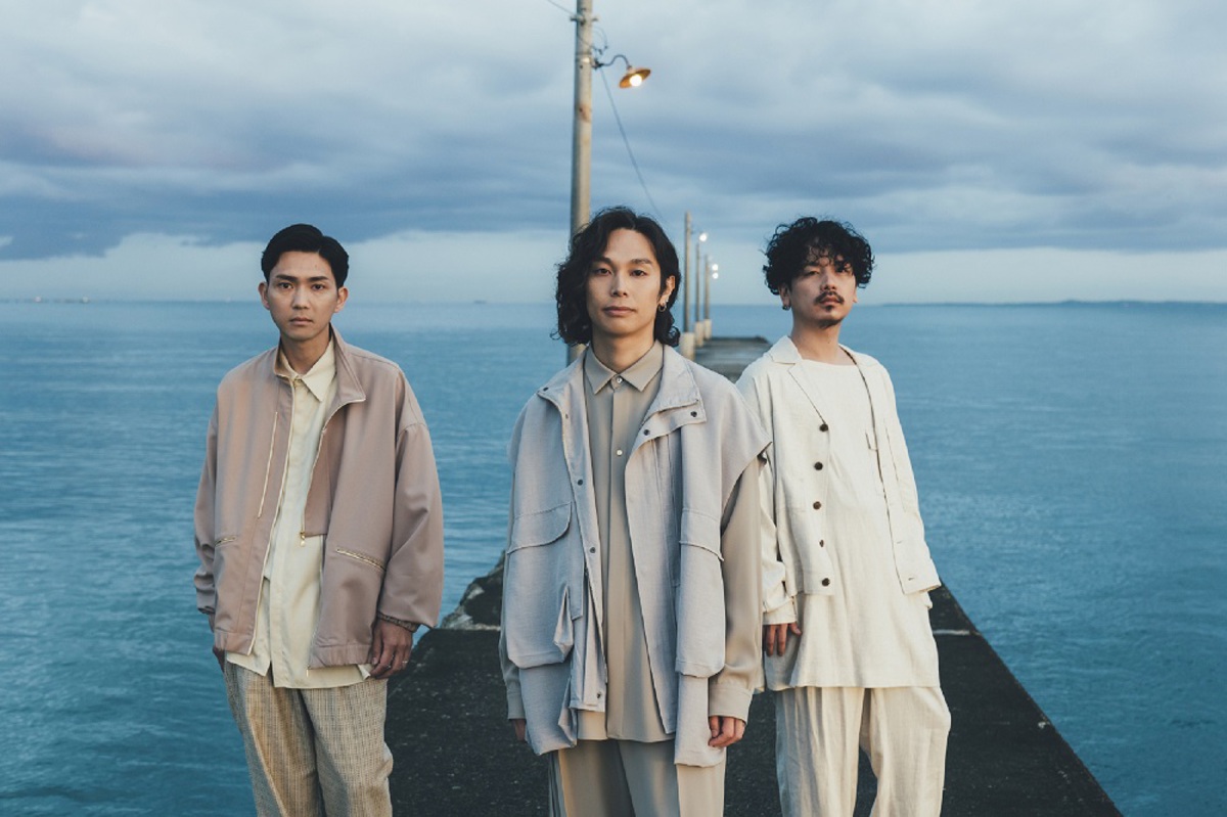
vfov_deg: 27.0
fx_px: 1703
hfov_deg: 39.6
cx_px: 614
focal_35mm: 50
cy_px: 408
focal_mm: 50
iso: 800
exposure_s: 1/80
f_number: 5.6
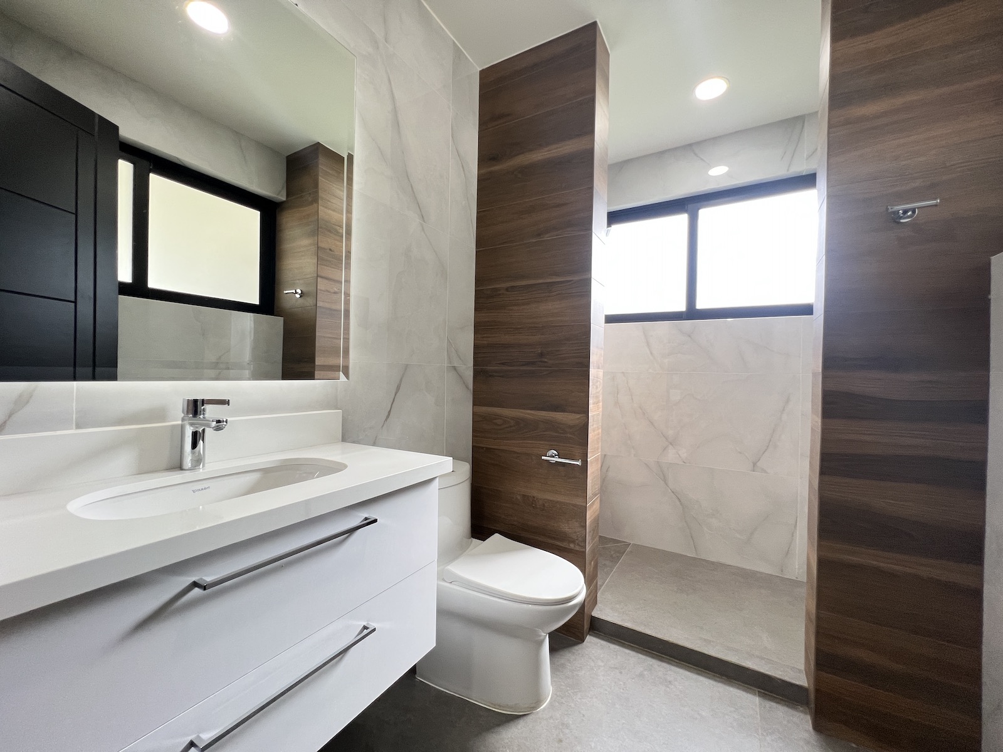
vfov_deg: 89.9
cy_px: 376
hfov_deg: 106.2
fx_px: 377
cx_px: 502
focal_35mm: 13
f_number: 1.8
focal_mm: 1.57
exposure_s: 1/99
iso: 160
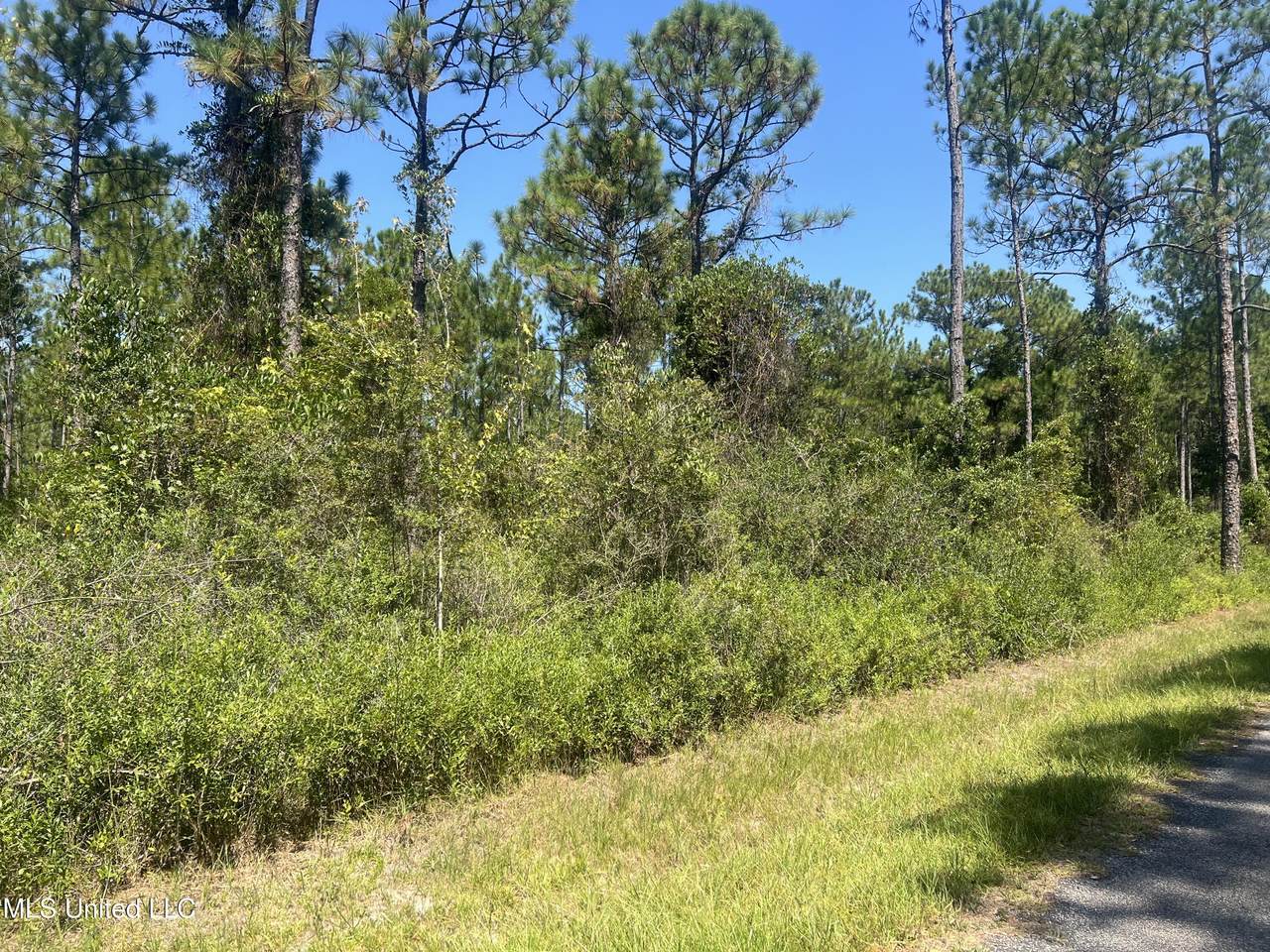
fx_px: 954
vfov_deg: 53.1
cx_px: 635
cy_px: 476
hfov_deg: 67.3
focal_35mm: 26
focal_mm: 5.7
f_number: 1.5
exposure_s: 1/1934
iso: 50
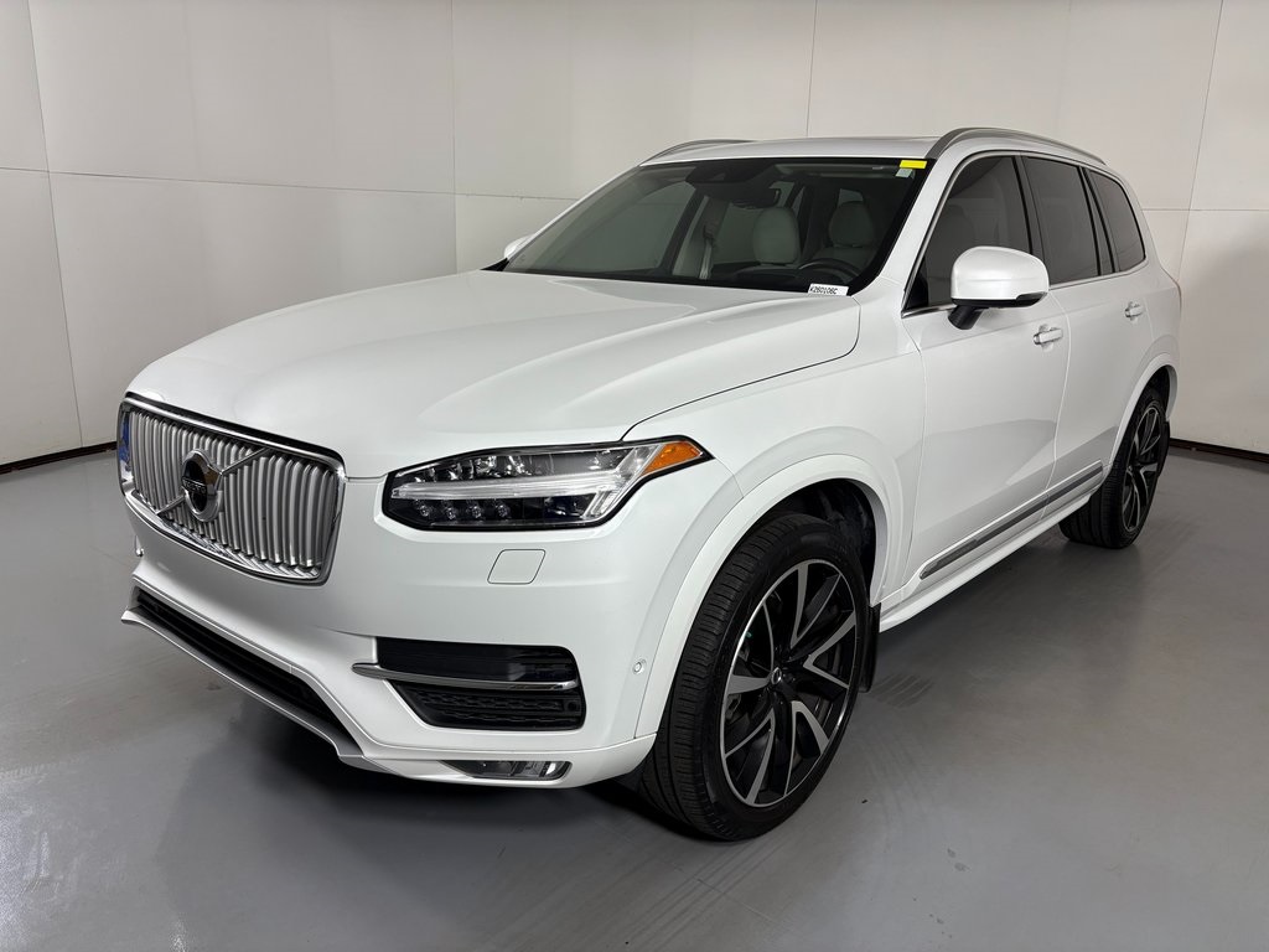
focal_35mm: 26
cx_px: 634
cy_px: 476
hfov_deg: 67.3
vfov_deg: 53.1
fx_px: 953
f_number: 1.6
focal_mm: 5.96
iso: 50
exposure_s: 1/350
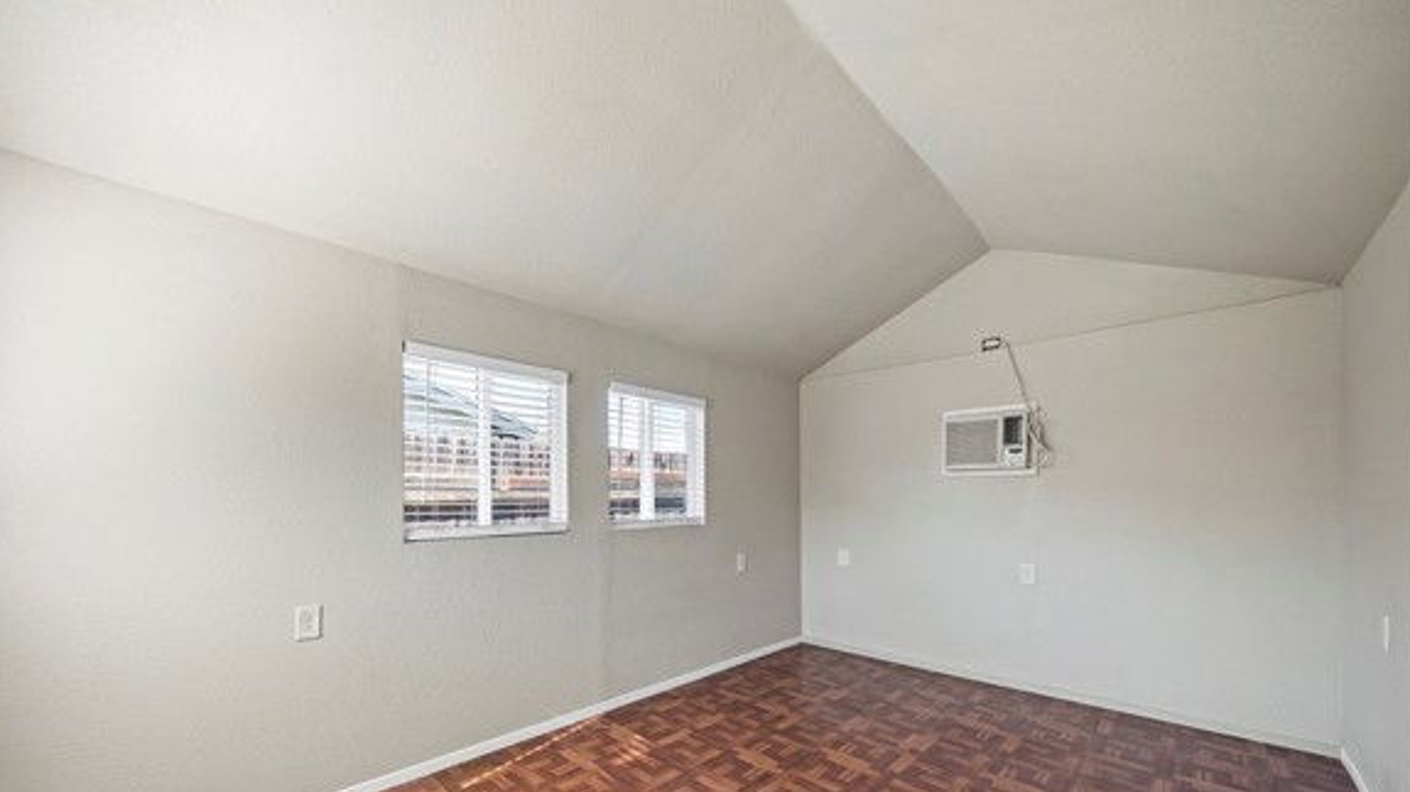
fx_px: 523
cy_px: 499
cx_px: 638
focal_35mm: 14
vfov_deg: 72.9
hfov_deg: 106.5
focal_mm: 12
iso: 1250
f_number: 4
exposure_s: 1/40
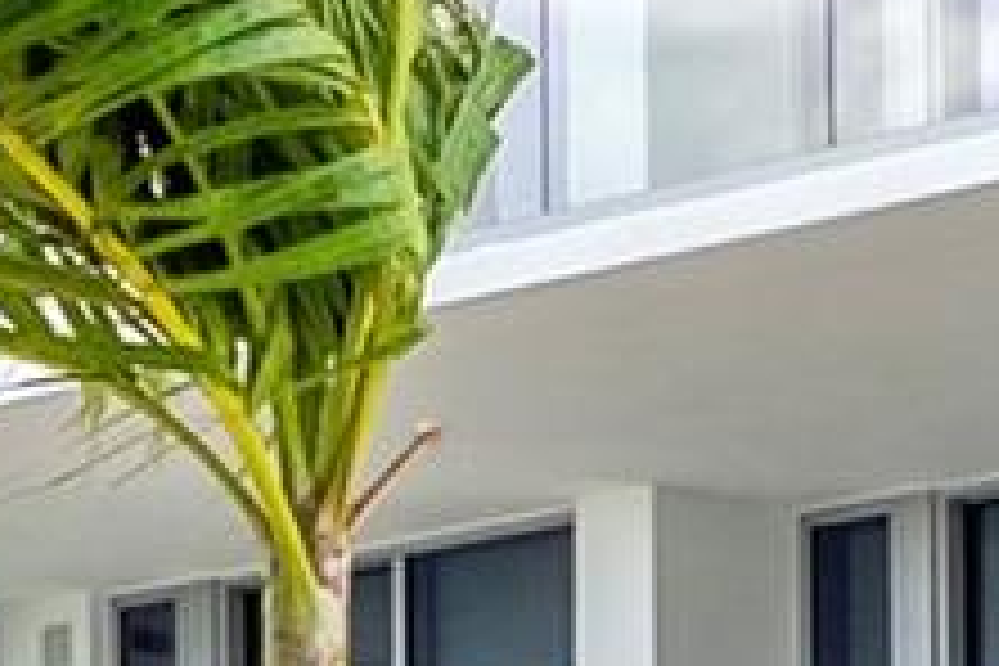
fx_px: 7214
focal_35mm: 260
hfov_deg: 6.8
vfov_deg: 5.0
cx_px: 3393
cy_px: 1897
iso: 200
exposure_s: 1/125
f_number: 8
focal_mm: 24
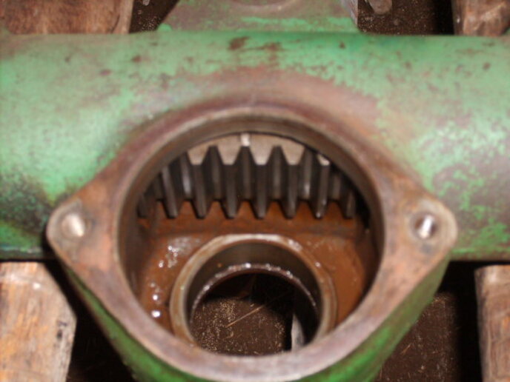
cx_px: 255
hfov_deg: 31.7
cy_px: 191
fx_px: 899
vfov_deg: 24.0
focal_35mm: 61
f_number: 3.6
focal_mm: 10.3
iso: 100
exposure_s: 1/60
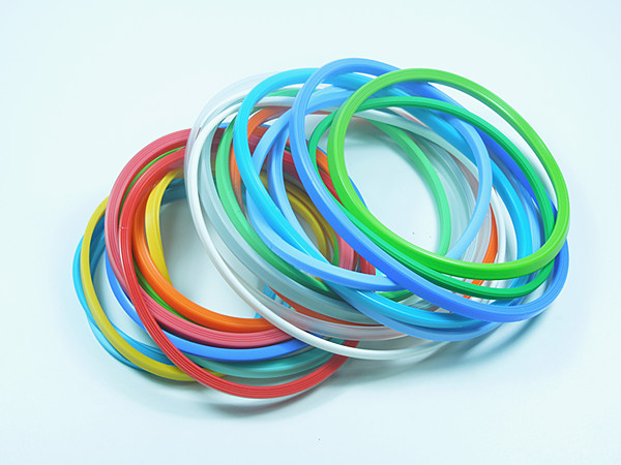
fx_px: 1094
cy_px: 232
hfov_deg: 31.7
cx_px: 310
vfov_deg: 24.0
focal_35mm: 61
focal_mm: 11
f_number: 4.3
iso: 110
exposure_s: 1/50
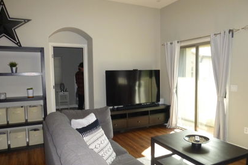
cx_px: 126
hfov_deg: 67.4
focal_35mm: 27
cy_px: 92
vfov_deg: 47.8
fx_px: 186
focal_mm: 4.5
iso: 400
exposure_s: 1/60
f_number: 3.1
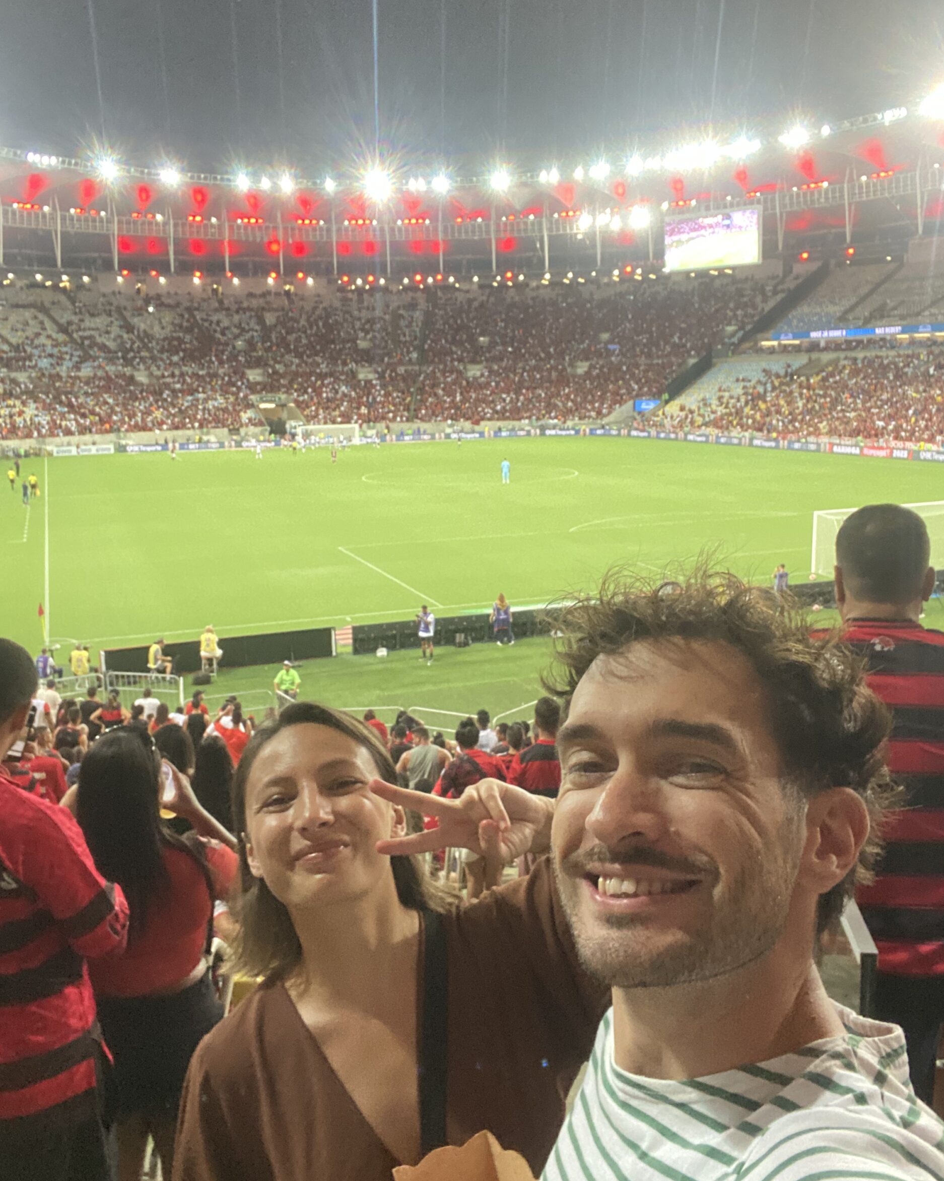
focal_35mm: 32
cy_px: 577
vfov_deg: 55.7
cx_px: 467
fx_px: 1118
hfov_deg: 45.8
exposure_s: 1/40
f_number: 2.2
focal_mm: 2.71
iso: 320
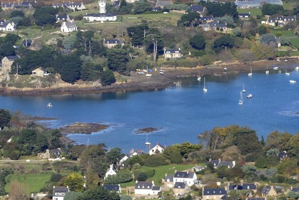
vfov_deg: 3.1
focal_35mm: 435
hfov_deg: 4.7
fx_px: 3614
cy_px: 448
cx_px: 302
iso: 800
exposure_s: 1/1000
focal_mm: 130
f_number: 13
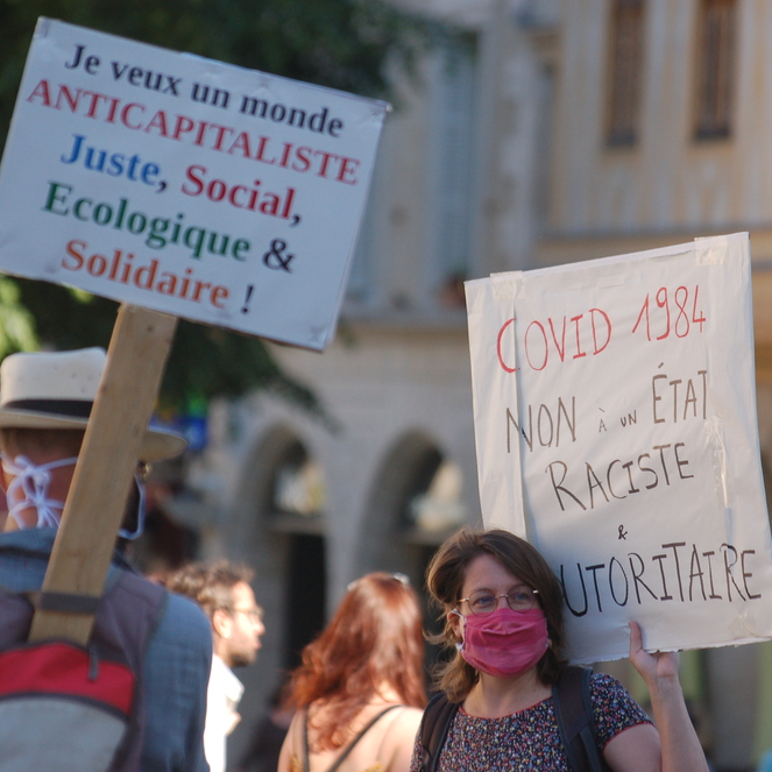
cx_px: 458
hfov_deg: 4.7
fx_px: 9453
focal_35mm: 375
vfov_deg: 4.7
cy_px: 386
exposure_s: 1/500
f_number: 5
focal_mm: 195
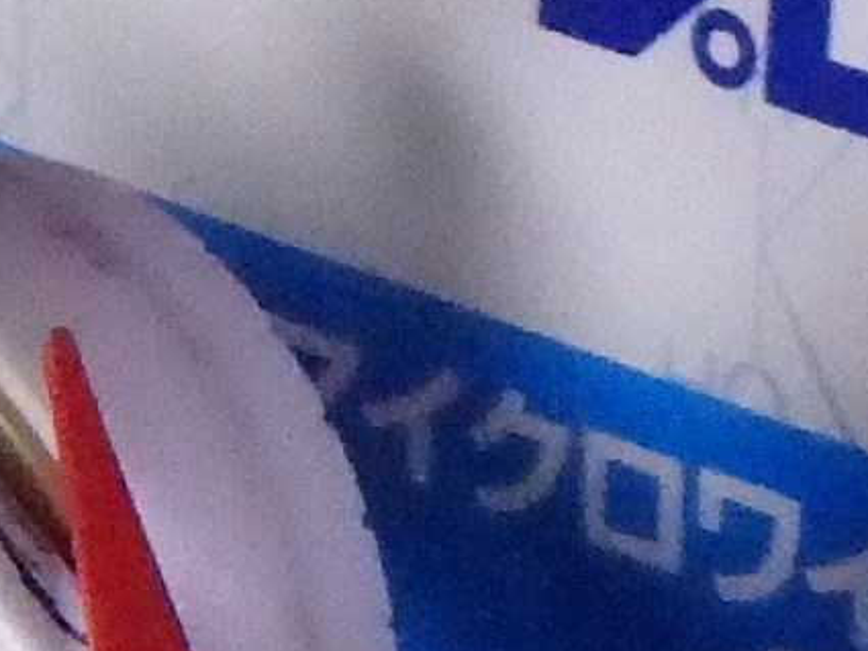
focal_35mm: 399
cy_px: 1782
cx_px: 261
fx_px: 10008
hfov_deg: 5.0
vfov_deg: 3.7
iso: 1600
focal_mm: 9.4
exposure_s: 1/250
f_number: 5.2
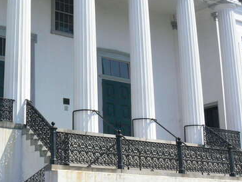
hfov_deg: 24.3
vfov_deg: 19.0
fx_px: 538
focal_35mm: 77
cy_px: 49
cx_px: 7
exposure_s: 1/800
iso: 200
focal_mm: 7.4
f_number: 5.6
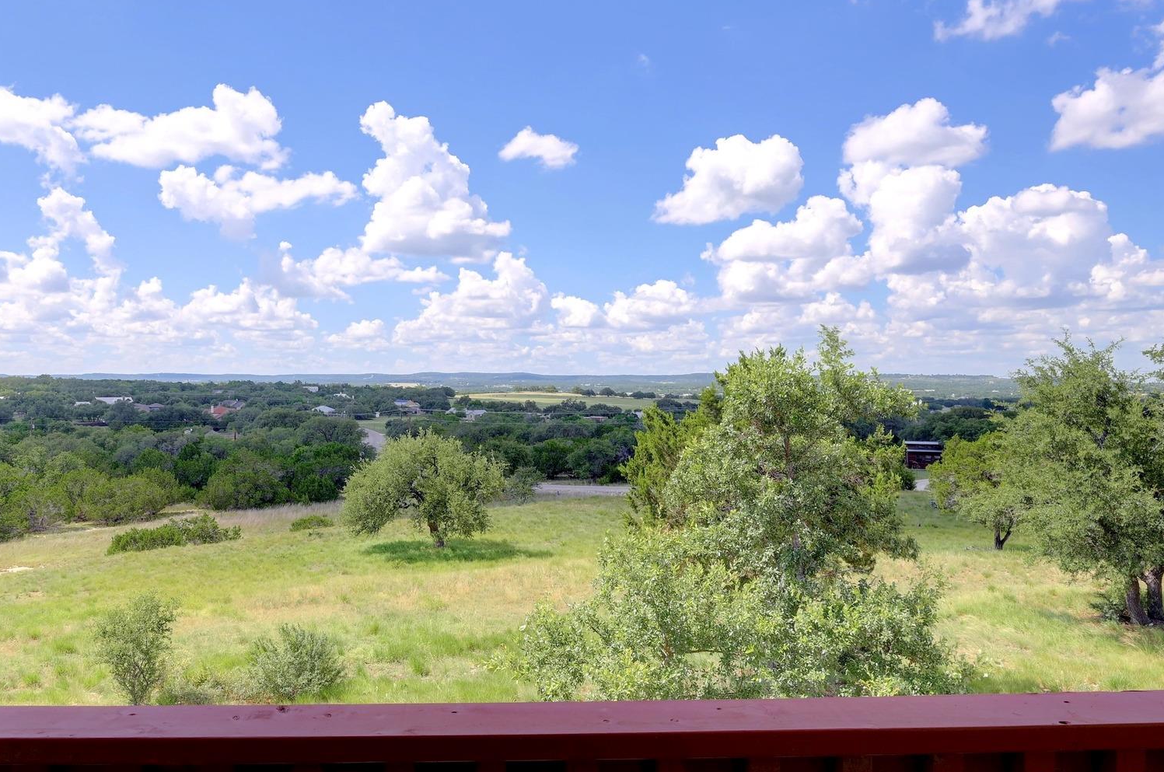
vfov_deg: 48.3
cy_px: 398
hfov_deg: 67.8
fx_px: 861
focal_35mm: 27
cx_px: 506
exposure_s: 1/100
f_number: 11
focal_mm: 19.5
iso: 400
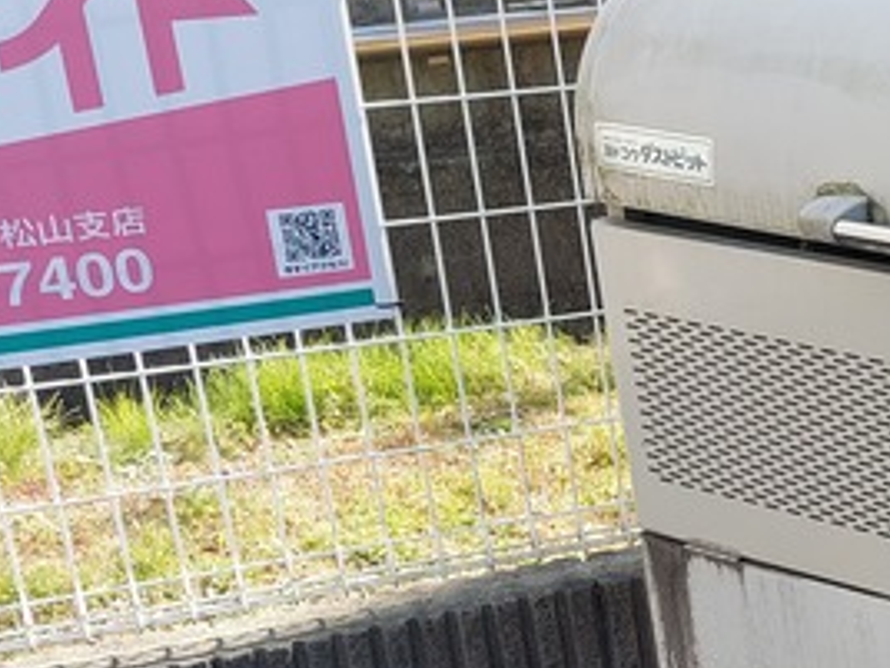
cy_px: 512
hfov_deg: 19.5
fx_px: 2211
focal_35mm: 86
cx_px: 1381
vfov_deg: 17.1
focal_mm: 5.23
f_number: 1.8
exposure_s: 1/247
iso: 25
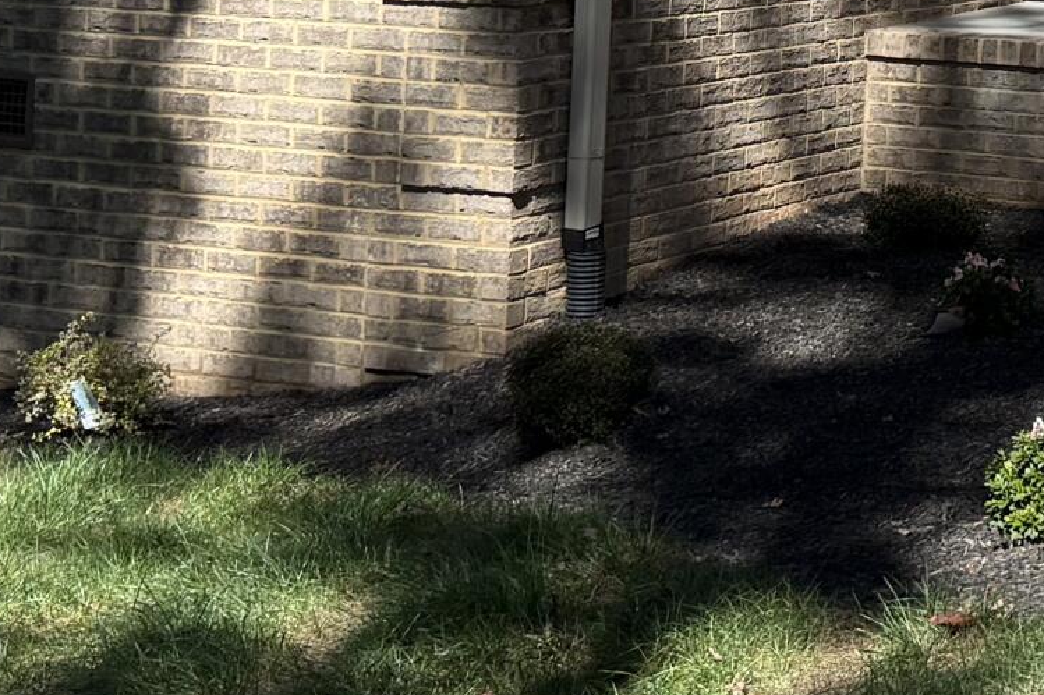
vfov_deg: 13.0
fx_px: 2899
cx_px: 1313
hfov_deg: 19.1
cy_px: -326
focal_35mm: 100
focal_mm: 6.76
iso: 100
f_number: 1.78
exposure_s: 1/3425
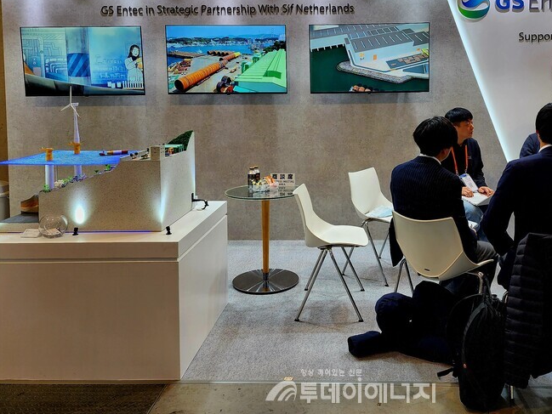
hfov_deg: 53.5
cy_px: 110
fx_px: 542
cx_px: 338
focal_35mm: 34
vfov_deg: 40.8
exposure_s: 1/100
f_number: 1.8
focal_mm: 6.4
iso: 50
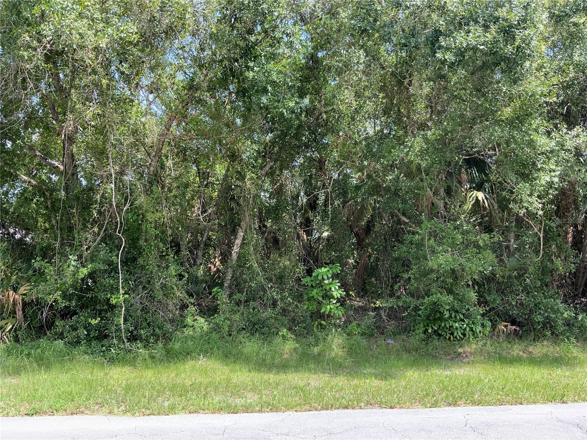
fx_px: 492
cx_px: 294
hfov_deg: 61.7
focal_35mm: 29
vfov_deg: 48.2
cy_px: 220
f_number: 1.8
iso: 16
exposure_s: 1/292
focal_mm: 3
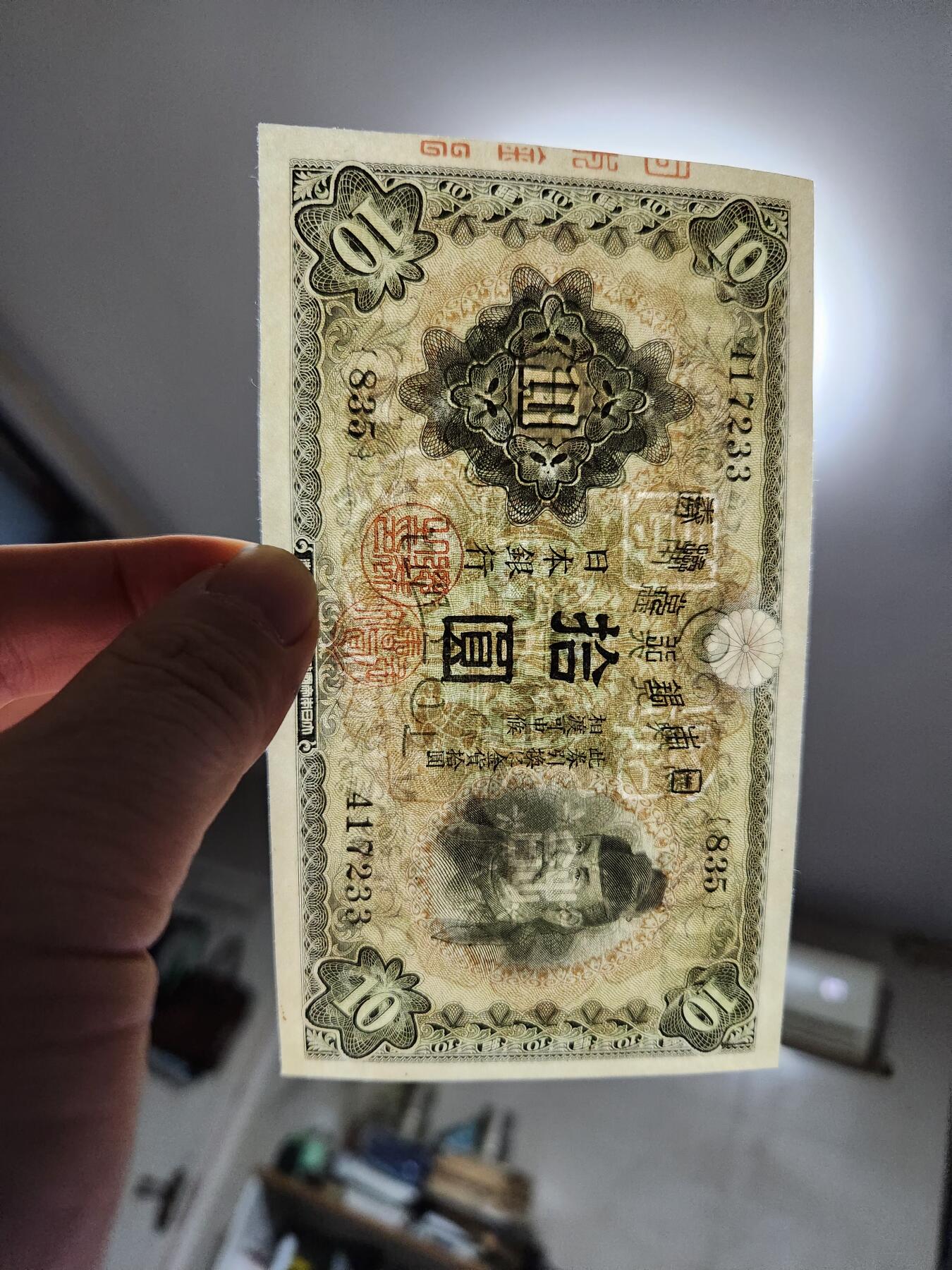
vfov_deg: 73.9
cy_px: 635
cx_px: 476
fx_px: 843
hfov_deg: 58.9
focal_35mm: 23
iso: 800
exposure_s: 1/100
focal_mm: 5.4
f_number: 1.8
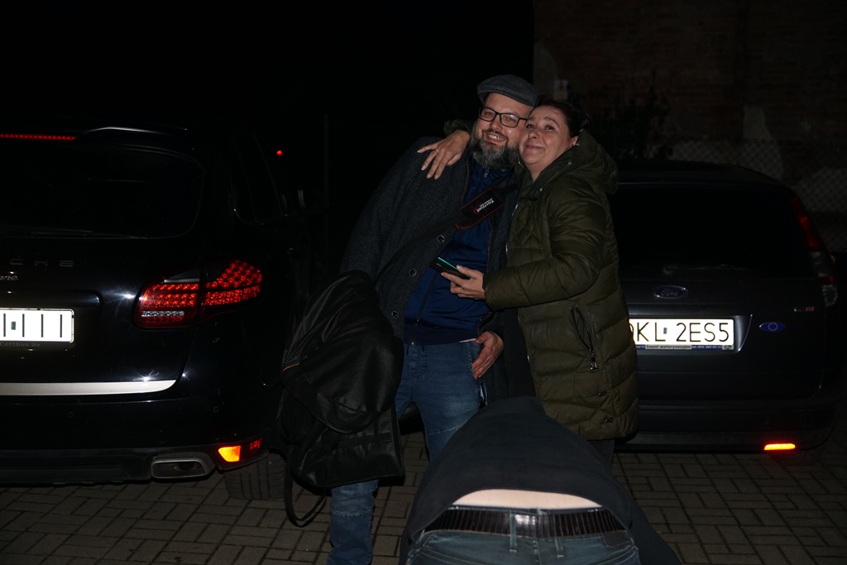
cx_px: 424
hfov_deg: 49.5
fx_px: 918
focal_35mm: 39
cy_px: 282
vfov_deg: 34.2
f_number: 2.8
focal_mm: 26
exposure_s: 1/60
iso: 500
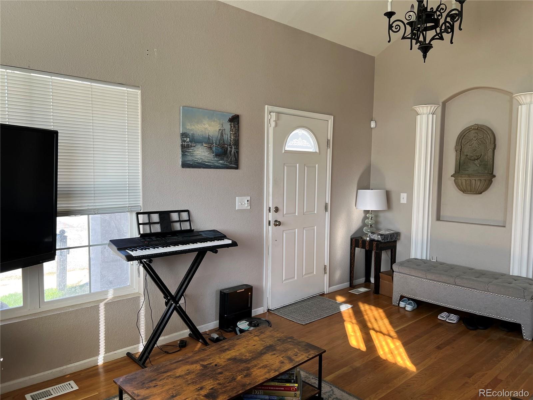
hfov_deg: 67.3
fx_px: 400
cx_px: 266
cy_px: 200
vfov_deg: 53.1
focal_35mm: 26
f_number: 1.5
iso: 50
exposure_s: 1/121
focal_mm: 5.7
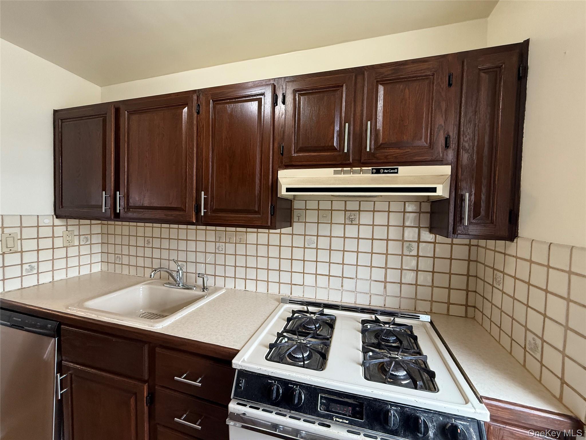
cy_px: 220
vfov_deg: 85.7
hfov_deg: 102.1
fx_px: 237
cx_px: 293
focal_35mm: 14
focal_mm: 2.22
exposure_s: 1/60
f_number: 2.2
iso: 250
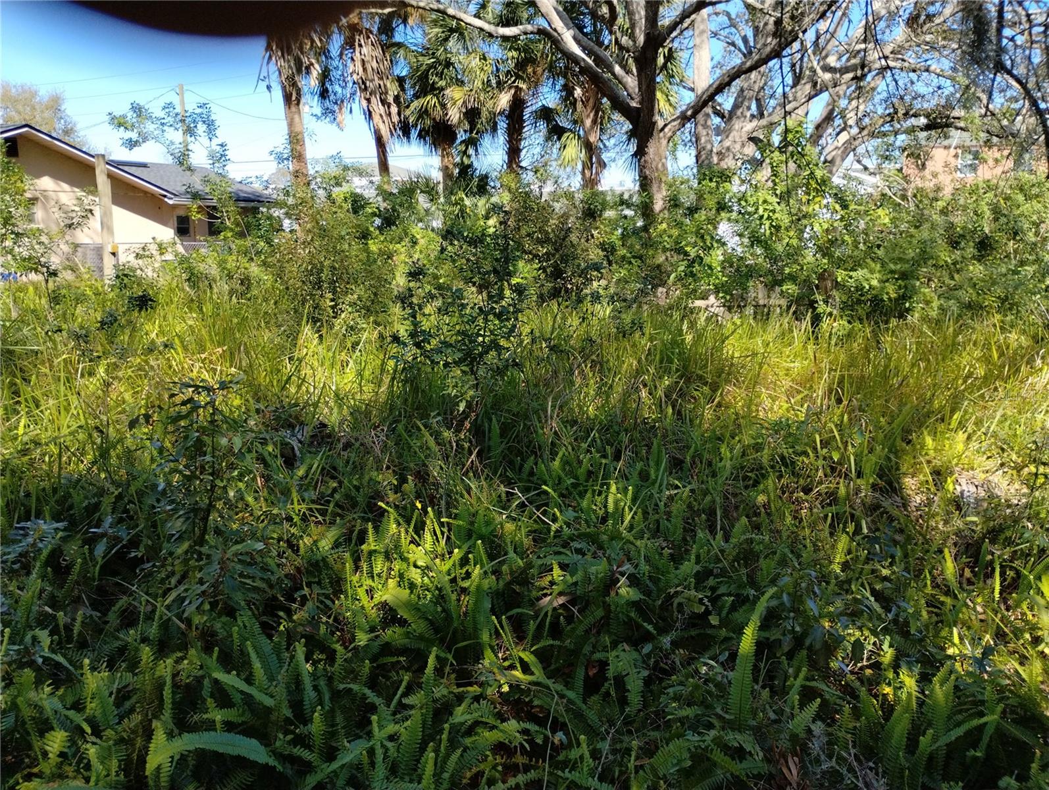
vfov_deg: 49.9
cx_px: 524
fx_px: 850
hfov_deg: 63.4
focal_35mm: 28
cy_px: 395
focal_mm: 4.27
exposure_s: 1/306
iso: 100
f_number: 1.8
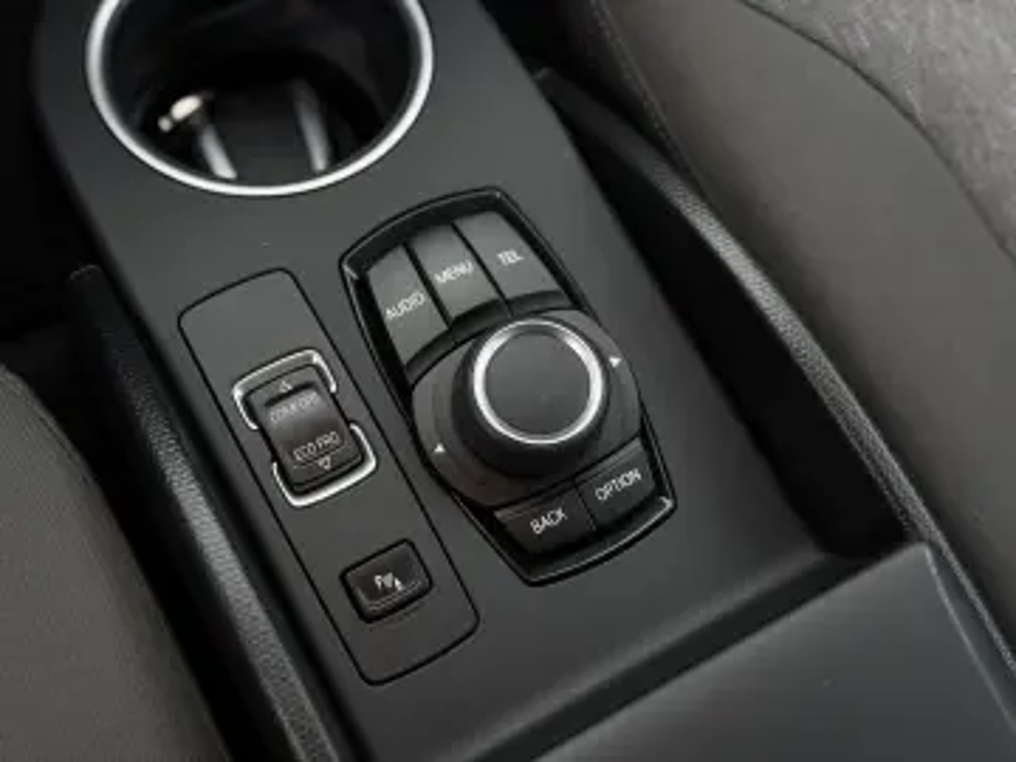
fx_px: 1409
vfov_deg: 30.3
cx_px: 508
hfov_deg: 39.7
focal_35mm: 48
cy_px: 381
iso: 125
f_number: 1.78
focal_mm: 6.76
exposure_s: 1/100
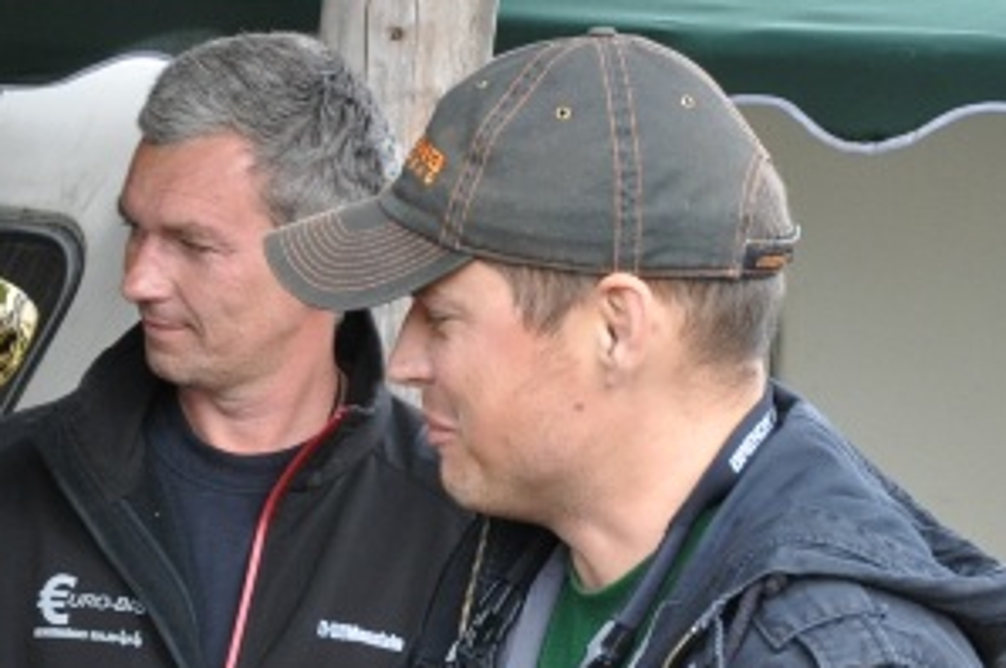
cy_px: 855
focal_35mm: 185
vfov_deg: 7.3
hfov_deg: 11.0
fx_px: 5164
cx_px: -57
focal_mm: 46
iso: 800
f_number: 6.3
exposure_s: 1/160
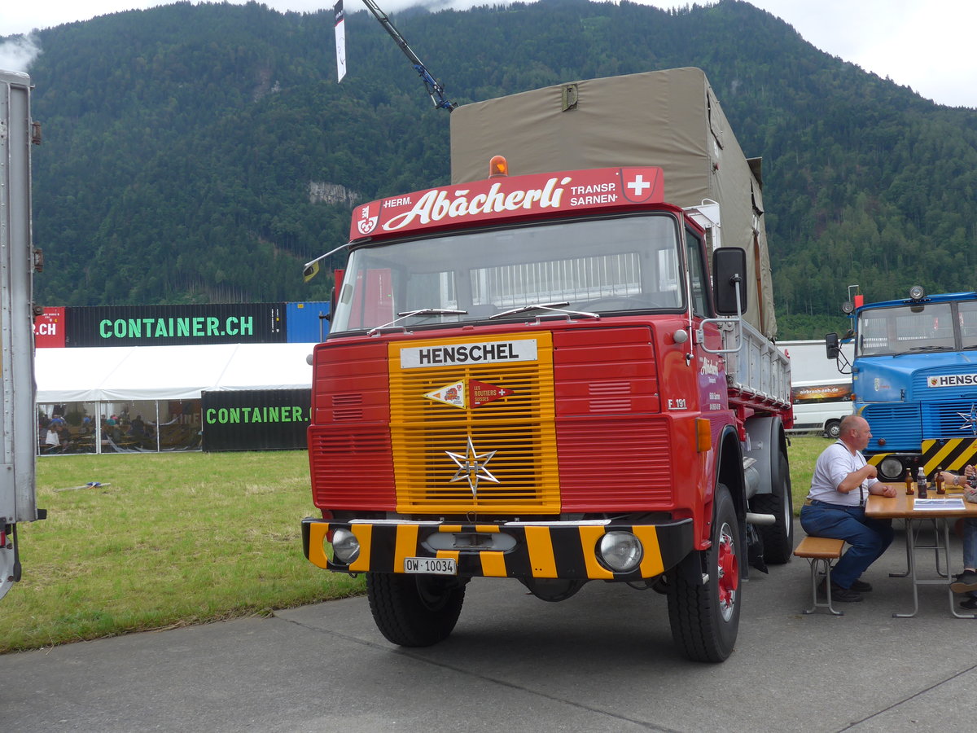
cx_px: 488
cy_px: 366
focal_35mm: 34
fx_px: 960
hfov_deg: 54.0
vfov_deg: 41.8
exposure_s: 1/400
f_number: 2.8
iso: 80
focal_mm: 7
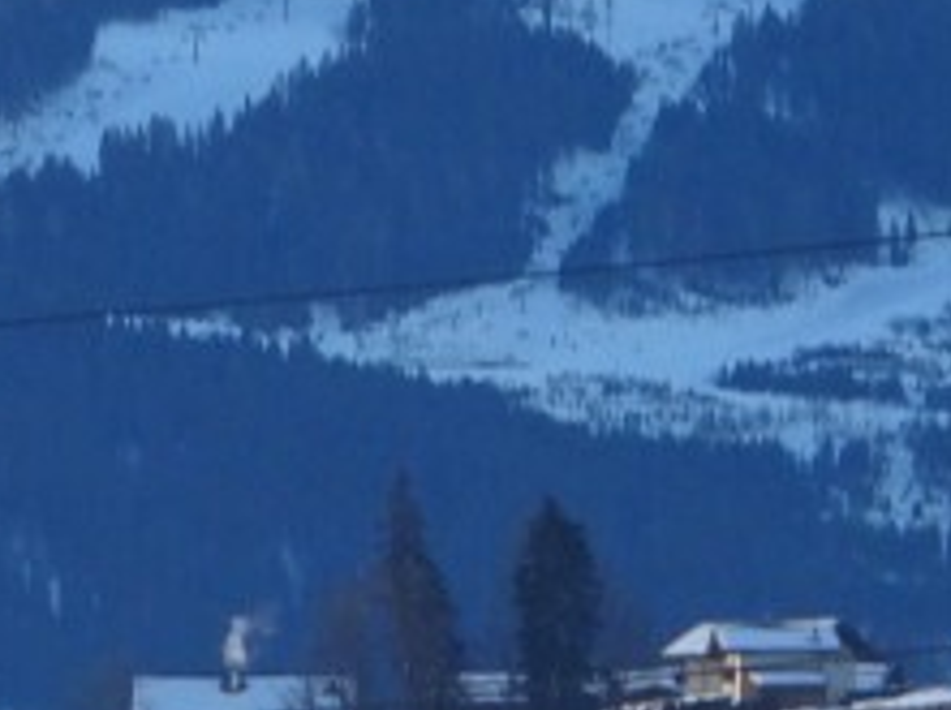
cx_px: 13
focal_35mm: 608
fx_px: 16676
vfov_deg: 2.4
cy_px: 9
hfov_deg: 3.3
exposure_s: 1/160
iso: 80
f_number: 5.6
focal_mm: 22.38
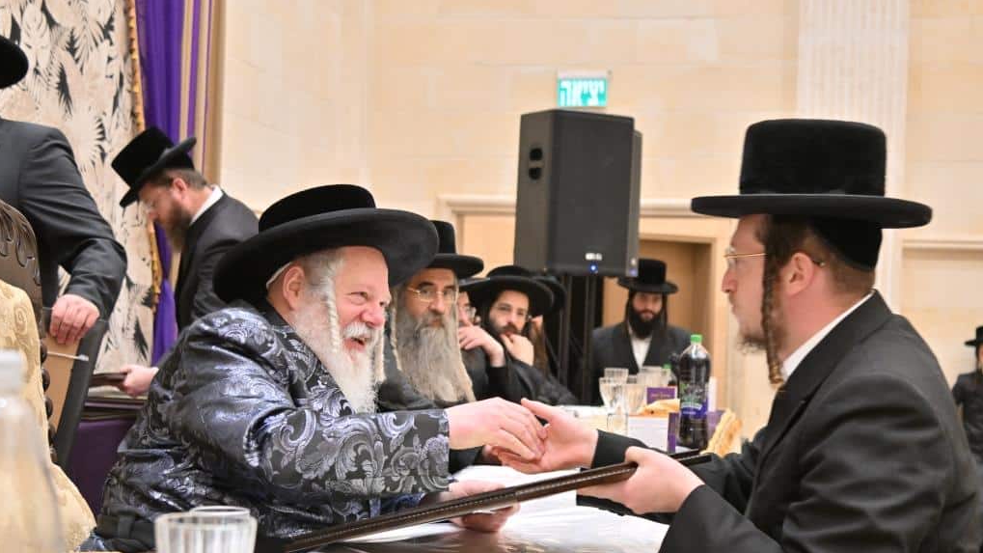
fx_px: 1564
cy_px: 327
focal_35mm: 60
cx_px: 490
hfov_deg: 34.9
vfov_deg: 20.0
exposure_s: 1/200
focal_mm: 38
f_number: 4
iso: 800
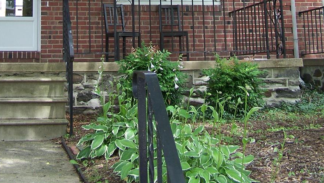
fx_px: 627
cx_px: 121
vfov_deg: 15.2
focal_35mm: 73
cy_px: -99
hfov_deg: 28.9
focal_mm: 6.3
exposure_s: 1/100
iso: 80
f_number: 2.8
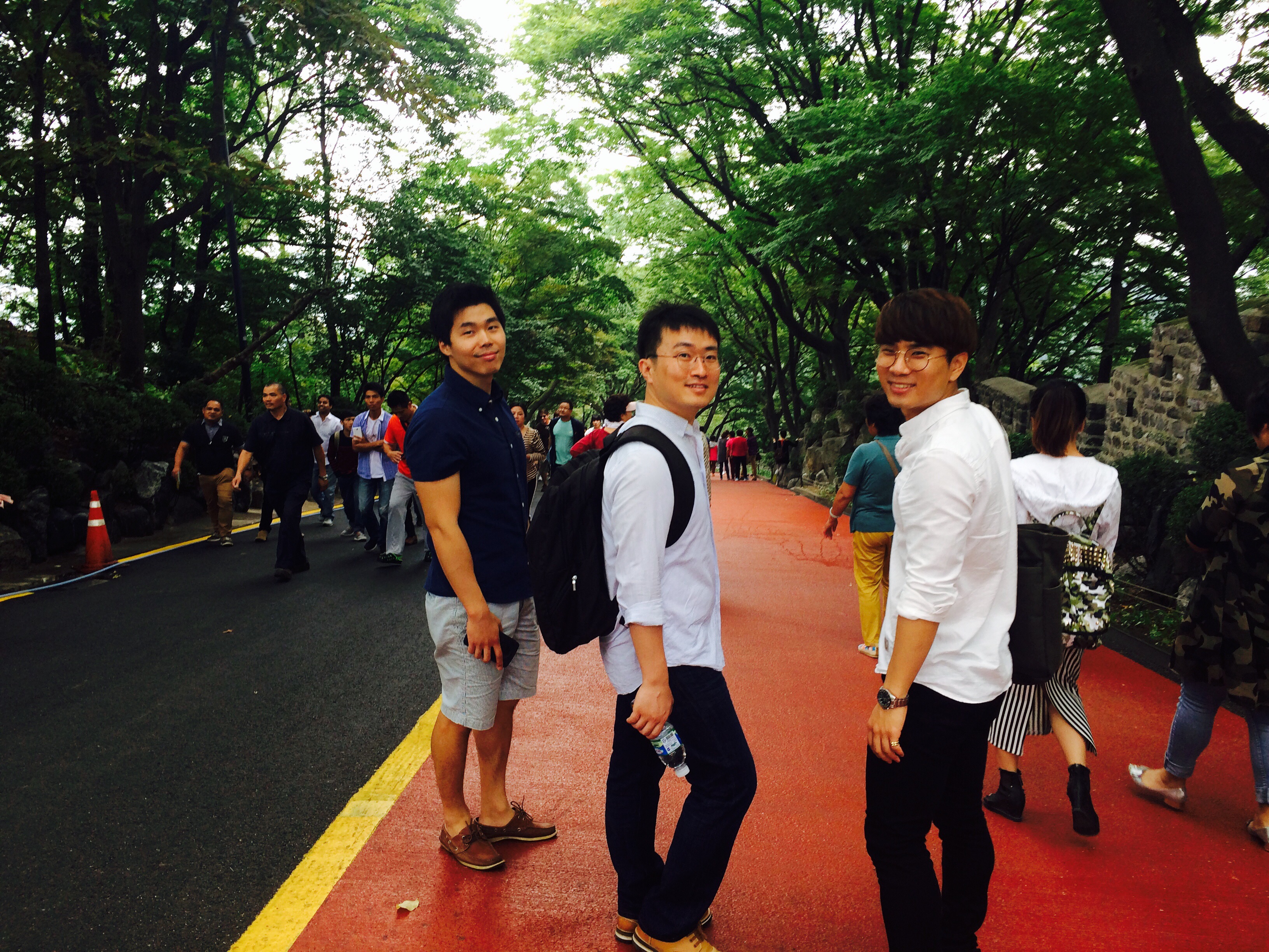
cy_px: 476
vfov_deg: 46.8
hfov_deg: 60.0
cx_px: 634
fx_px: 1100
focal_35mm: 30
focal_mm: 4.12
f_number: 2.2
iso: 64
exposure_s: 1/120
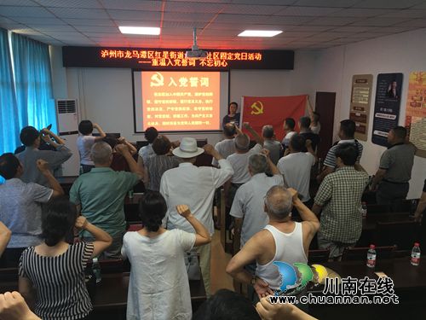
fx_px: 357
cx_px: 213
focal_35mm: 29
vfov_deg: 48.2
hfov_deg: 61.7
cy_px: 160
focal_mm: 4.15
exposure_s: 1/17
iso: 50
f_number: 2.2
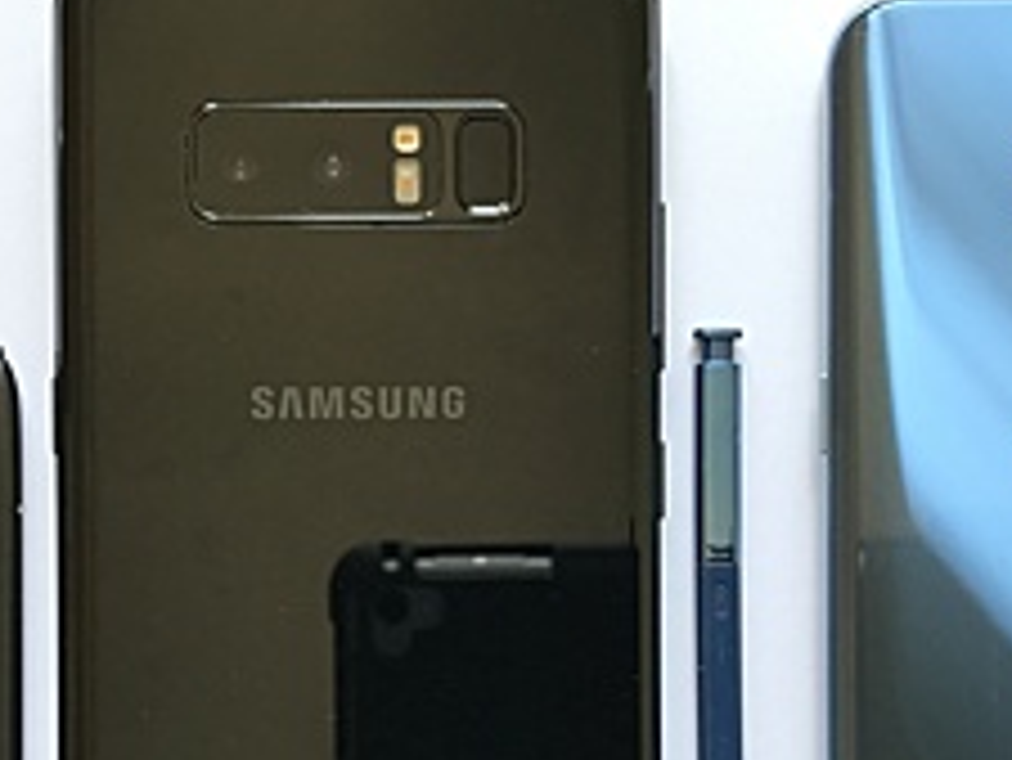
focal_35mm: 58
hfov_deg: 33.1
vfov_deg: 24.8
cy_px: 625
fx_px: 1697
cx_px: 394
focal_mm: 3.99
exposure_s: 1/100
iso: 40
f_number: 1.8
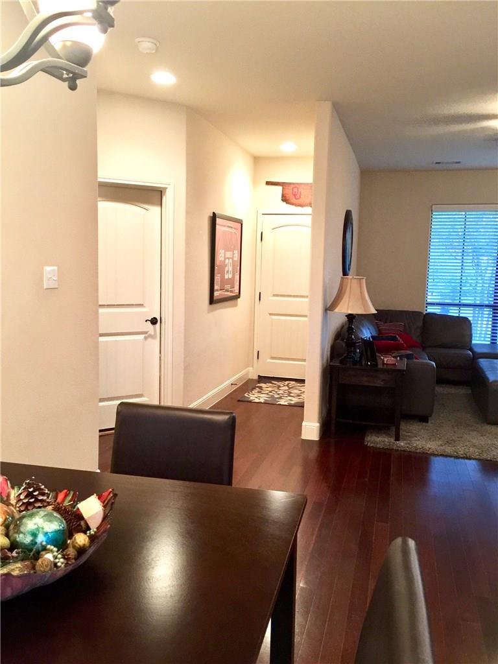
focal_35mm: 29
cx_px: 249
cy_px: 332
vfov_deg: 61.7
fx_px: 556
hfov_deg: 48.2
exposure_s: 1/15
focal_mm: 4.15
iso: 125
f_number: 2.2
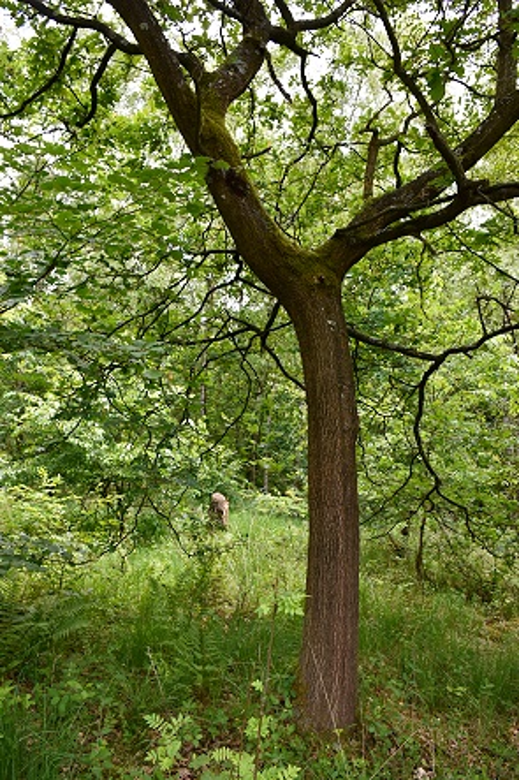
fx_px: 584
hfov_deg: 47.9
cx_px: 260
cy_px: 390
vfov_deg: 67.4
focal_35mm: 27
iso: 250
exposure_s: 1/125
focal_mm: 18
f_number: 8
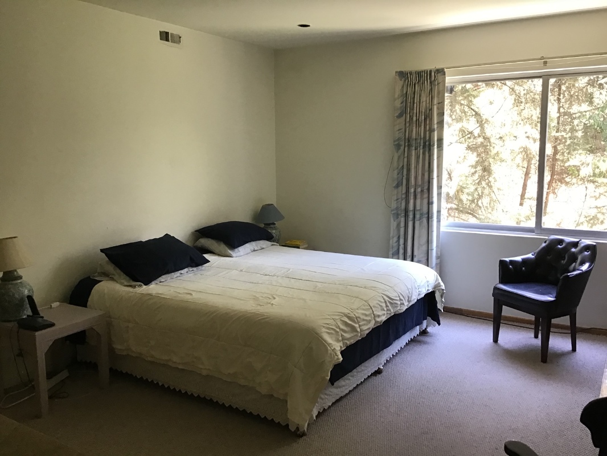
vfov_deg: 45.5
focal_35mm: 31
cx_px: 304
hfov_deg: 58.3
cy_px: 228
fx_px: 544
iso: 80
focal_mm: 3.3
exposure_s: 1/30
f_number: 2.4
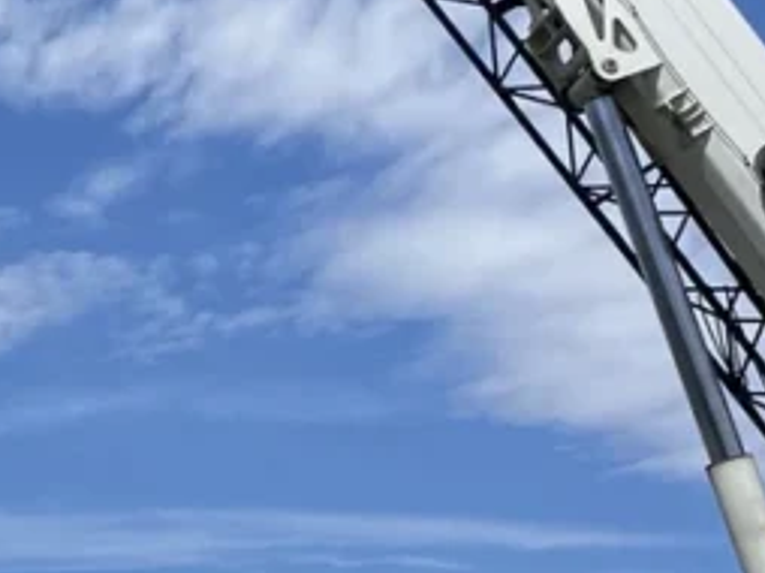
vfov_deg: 14.0
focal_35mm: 105
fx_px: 2318
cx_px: -325
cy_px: 410
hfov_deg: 17.2
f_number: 1.8
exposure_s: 1/4608
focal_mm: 4.25
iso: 32
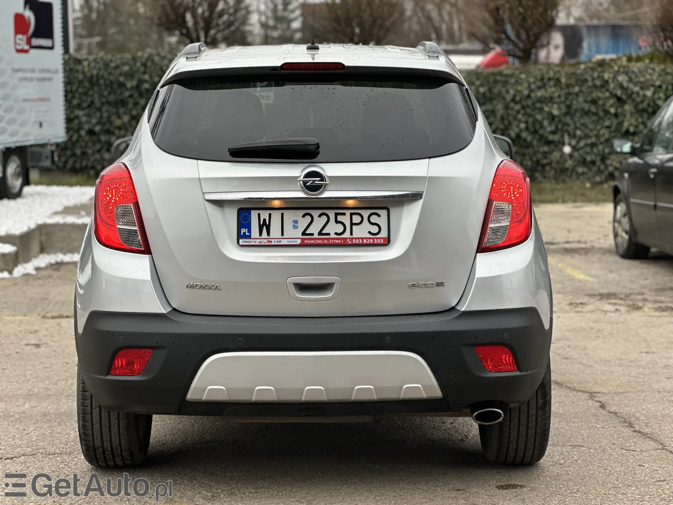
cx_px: 336
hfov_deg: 25.3
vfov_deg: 19.1
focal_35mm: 77
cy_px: 252
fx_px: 1497
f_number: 2.8
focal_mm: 9
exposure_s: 1/121
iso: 100
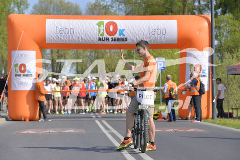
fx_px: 773
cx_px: 120
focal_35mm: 116
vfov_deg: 11.8
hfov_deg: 17.6
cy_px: 80
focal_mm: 116
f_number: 5.6
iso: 200
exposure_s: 1/1600
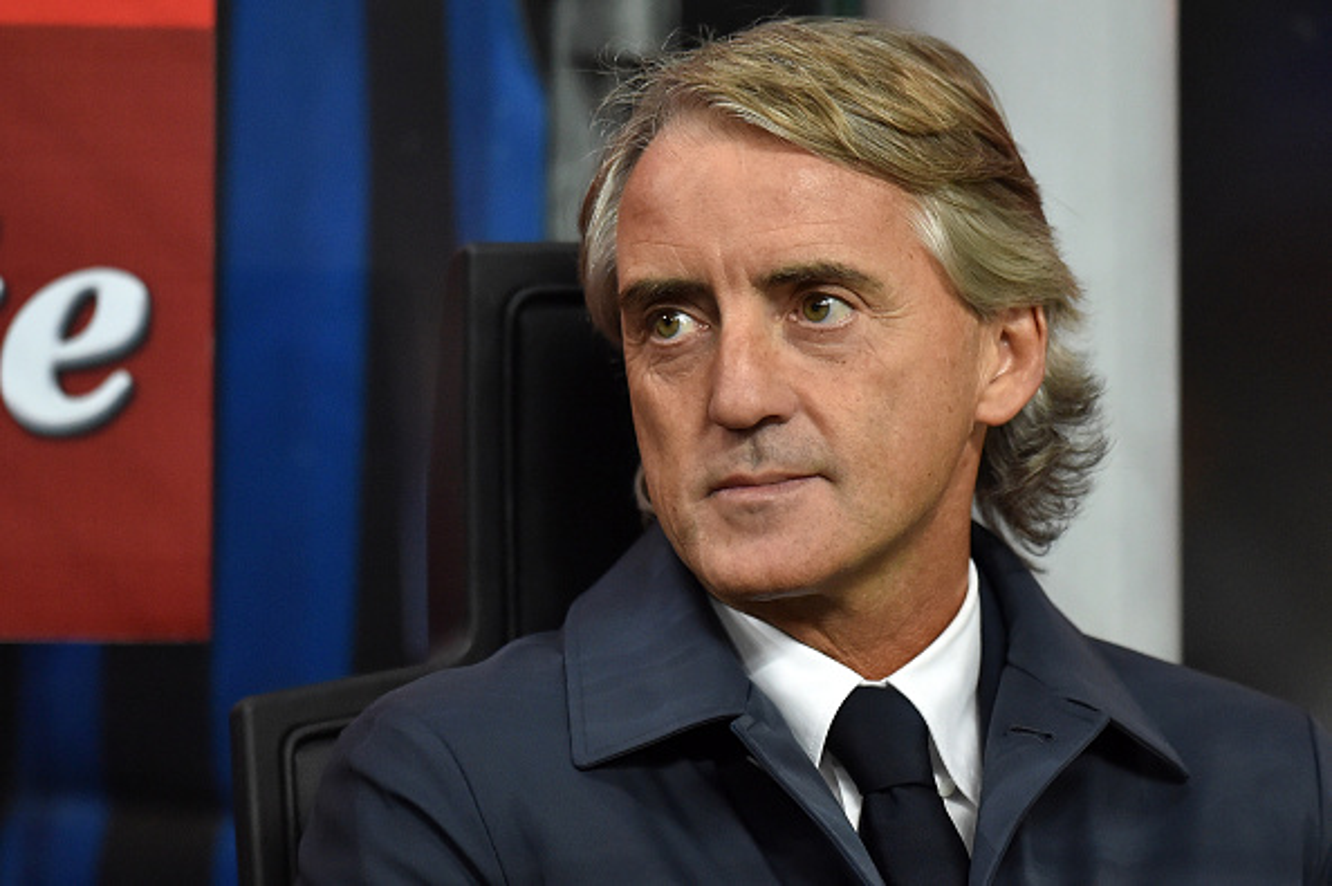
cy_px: 443
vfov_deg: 3.4
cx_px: 666
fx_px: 14787
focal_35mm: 400
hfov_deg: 5.2
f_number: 2.8
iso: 3200
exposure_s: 1/800
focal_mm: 400
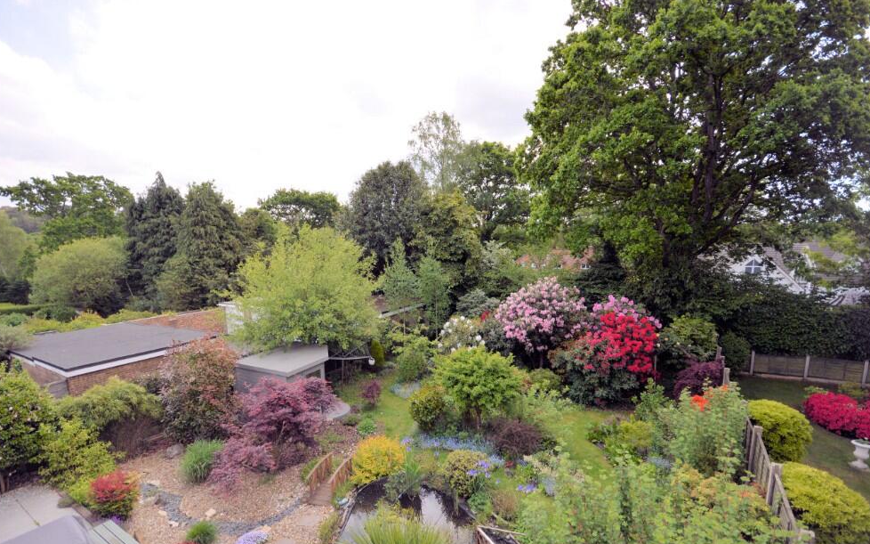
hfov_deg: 97.8
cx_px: 428
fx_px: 379
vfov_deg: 71.0
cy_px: 302
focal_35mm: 16
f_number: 6.3
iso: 100
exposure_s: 1/200
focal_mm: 10
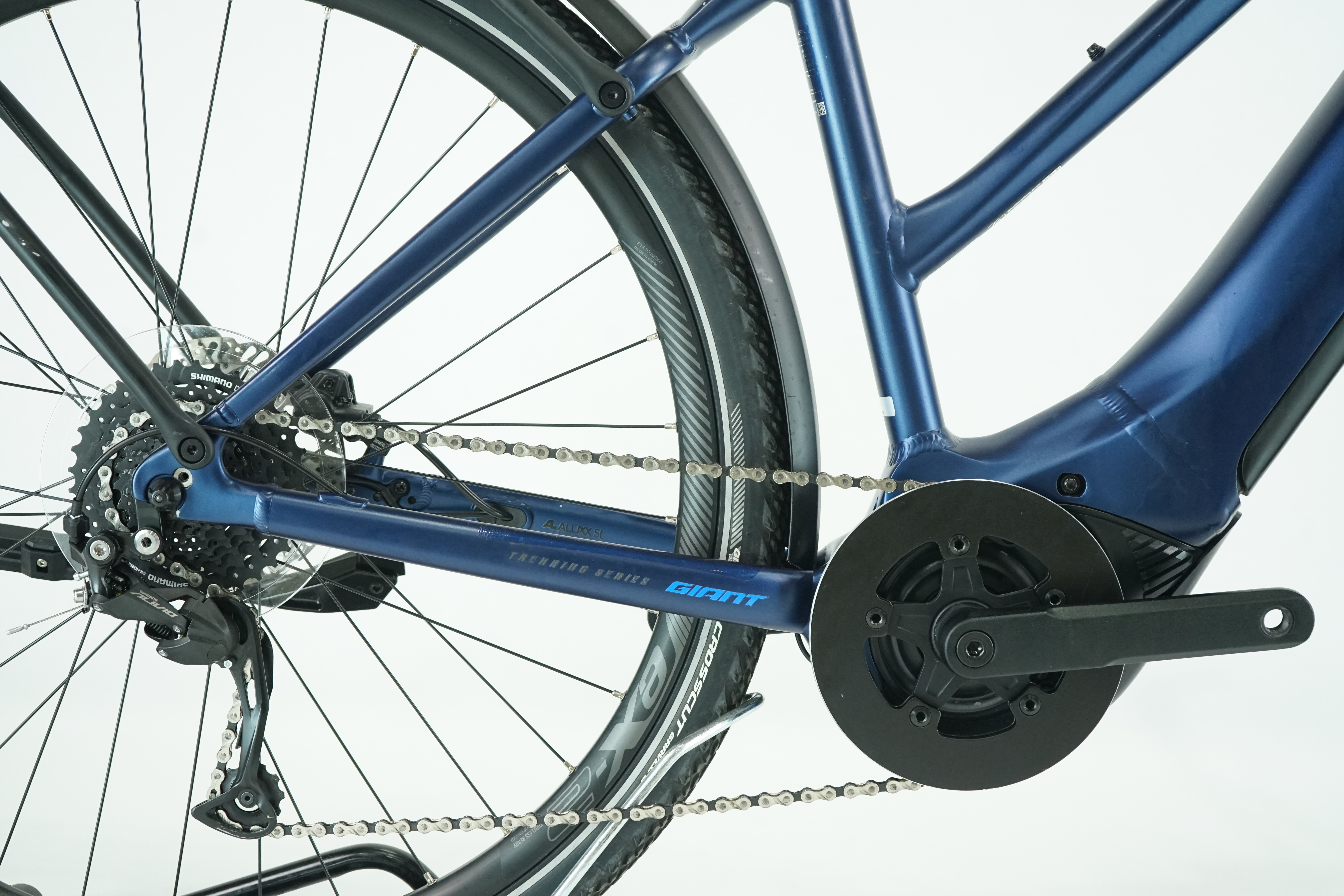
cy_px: 448
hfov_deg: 38.2
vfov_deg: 26.0
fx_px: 1941
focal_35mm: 52
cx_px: 672
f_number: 5.6
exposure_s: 1/200
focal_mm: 52
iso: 2500
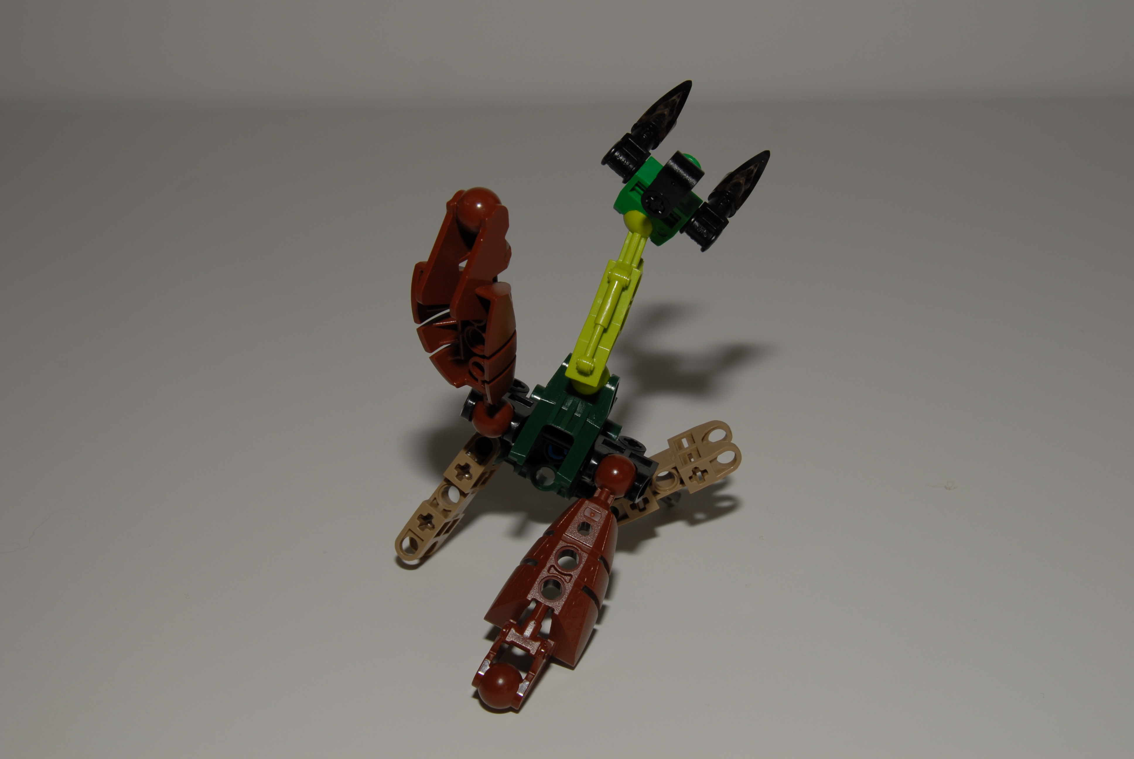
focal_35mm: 57
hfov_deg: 35.0
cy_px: 380
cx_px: 567
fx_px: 1798
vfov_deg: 23.8
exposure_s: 1/60
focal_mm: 38
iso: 100
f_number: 11
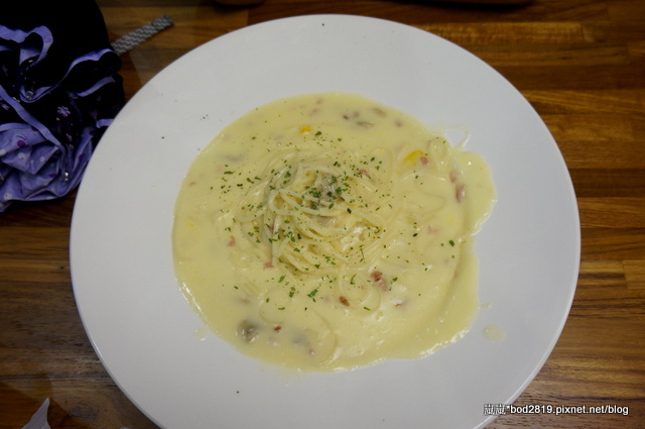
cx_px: 322
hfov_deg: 62.0
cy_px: 214
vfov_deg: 43.5
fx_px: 537
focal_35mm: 30
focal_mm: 20
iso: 400
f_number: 4
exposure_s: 1/60
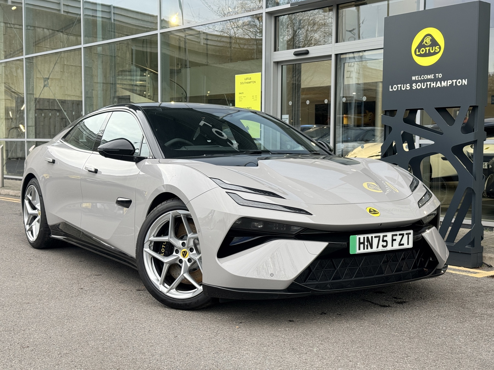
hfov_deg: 39.7
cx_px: 247
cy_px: 185
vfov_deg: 30.3
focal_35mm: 48
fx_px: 685
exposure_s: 1/100
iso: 50
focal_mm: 6.76
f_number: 1.78
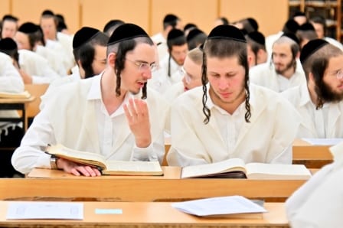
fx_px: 1314
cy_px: 114
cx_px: 172
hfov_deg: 14.9
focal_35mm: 138
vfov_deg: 9.9
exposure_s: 1/320
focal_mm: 92
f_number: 4
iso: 1250
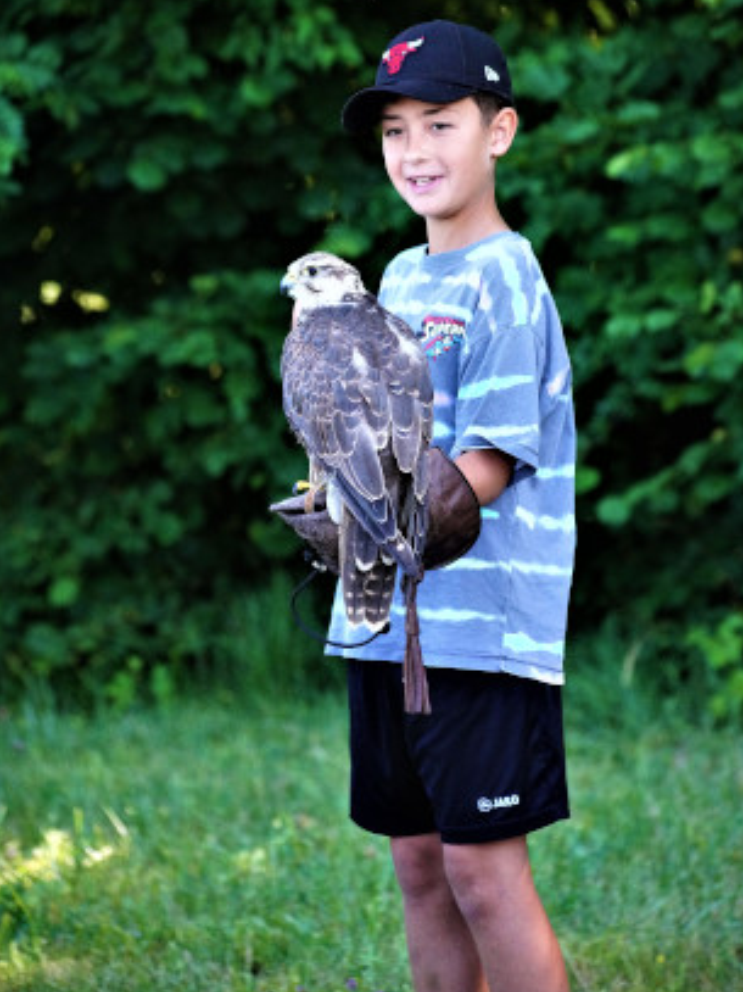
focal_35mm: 158
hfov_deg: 9.4
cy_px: 455
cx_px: 395
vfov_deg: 12.5
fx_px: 4524
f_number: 5.6
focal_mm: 135
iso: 6400
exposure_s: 1/2000
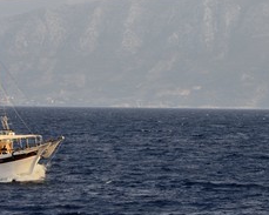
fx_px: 2745
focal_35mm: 345
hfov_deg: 5.6
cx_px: 69
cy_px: 103
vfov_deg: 4.5
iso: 200
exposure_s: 1/200
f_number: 11
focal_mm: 200
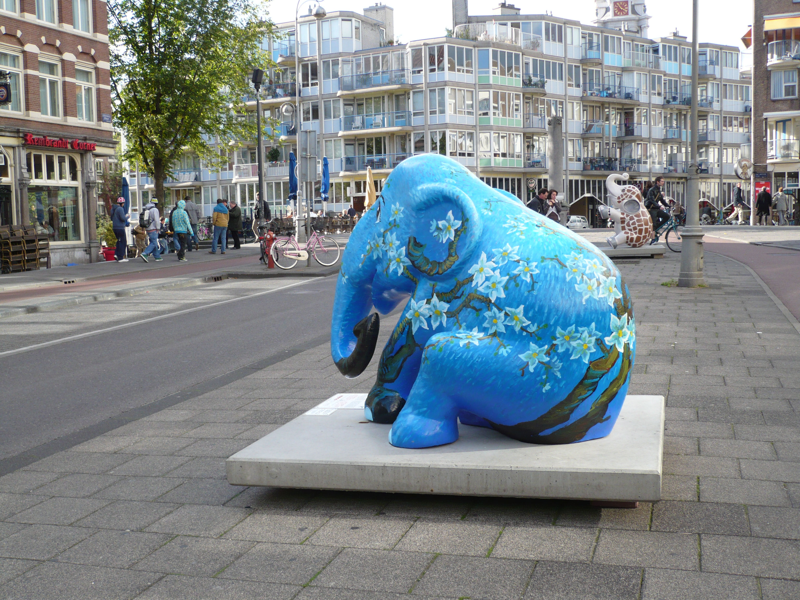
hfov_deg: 46.8
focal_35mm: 40
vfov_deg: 36.0
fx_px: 924
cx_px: 400
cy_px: 300
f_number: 3
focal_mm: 6.6
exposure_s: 1/320
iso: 100
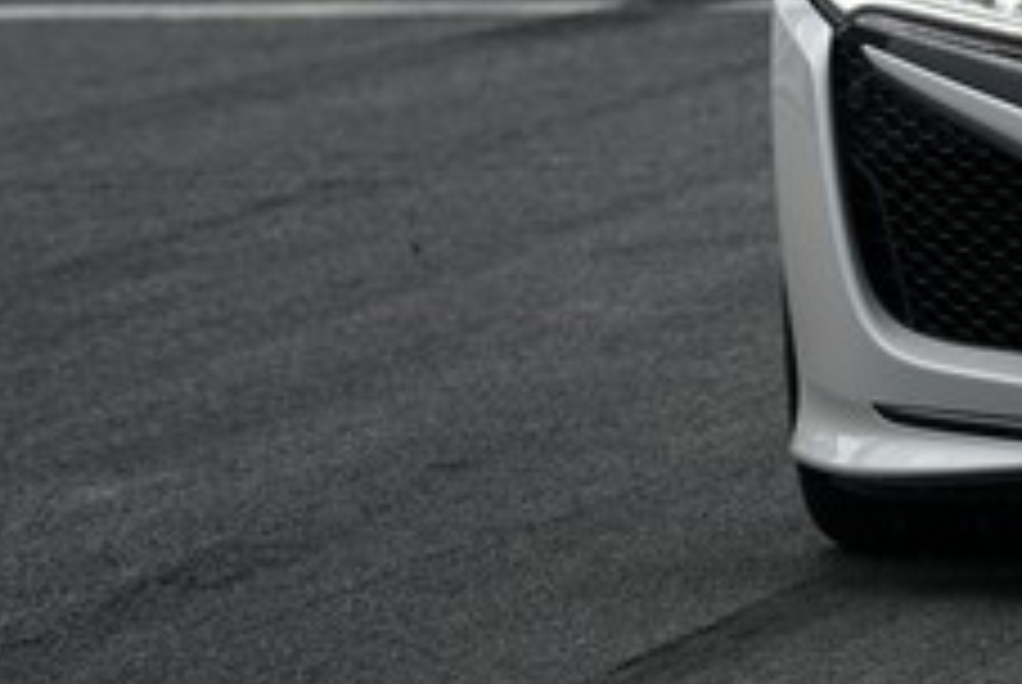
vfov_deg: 1.7
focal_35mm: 792
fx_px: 22513
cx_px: 1567
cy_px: -333
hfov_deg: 2.6
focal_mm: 250
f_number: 8
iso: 200
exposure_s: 1/500
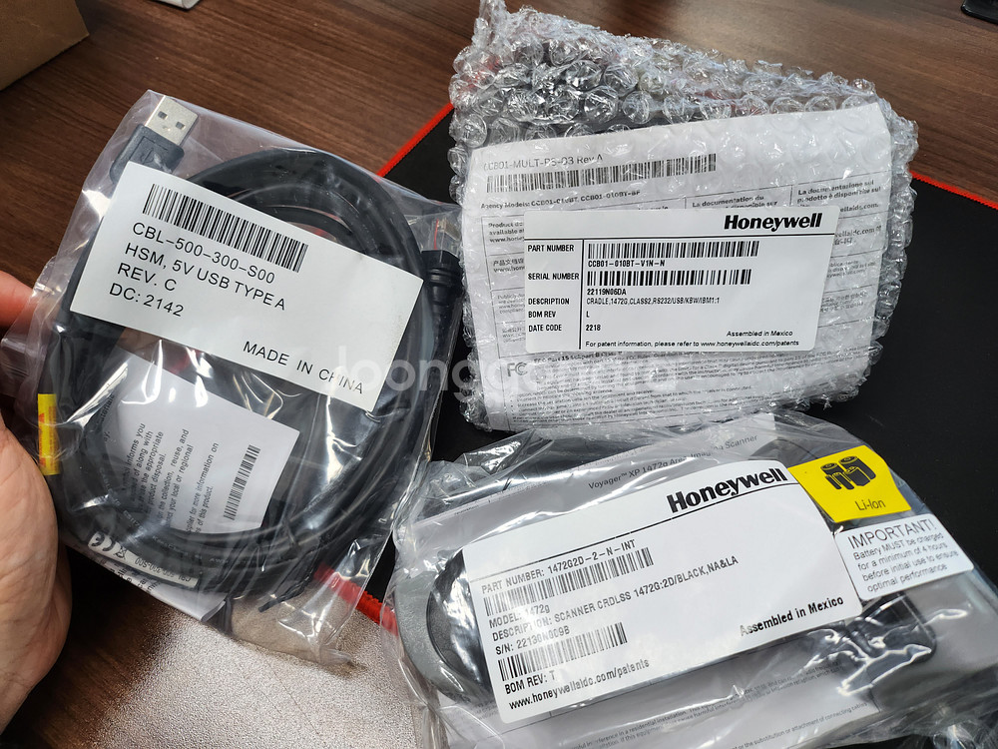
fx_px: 692
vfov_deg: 56.8
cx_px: 499
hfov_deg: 71.6
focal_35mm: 24
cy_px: 374
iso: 125
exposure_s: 1/120
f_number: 1.8
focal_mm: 5
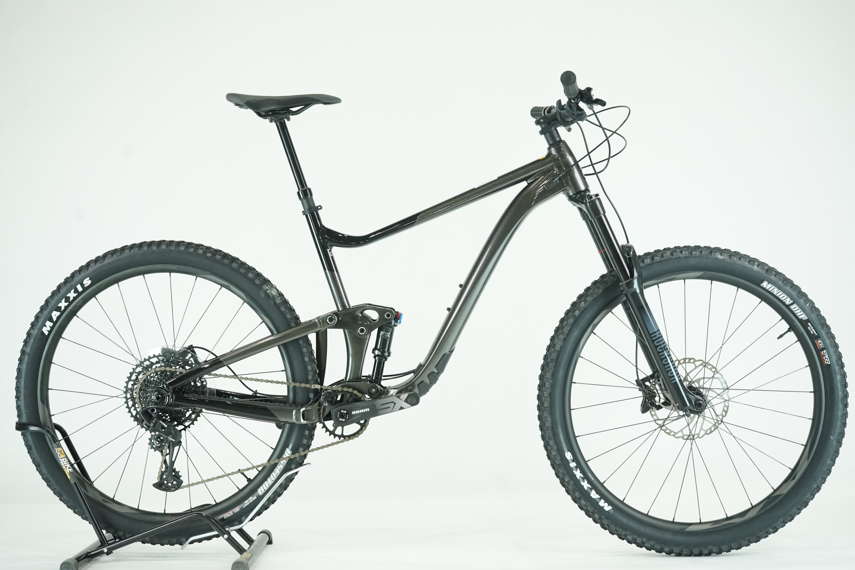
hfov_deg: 36.2
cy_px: 285
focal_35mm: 55
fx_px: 1306
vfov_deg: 24.6
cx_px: 428
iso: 2500
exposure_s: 1/200
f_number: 6.3
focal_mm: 55
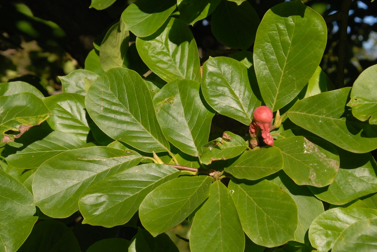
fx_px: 1096
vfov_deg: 13.1
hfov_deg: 19.5
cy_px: 130
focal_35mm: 105
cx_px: 198
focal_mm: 65
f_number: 10
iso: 400
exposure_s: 1/350
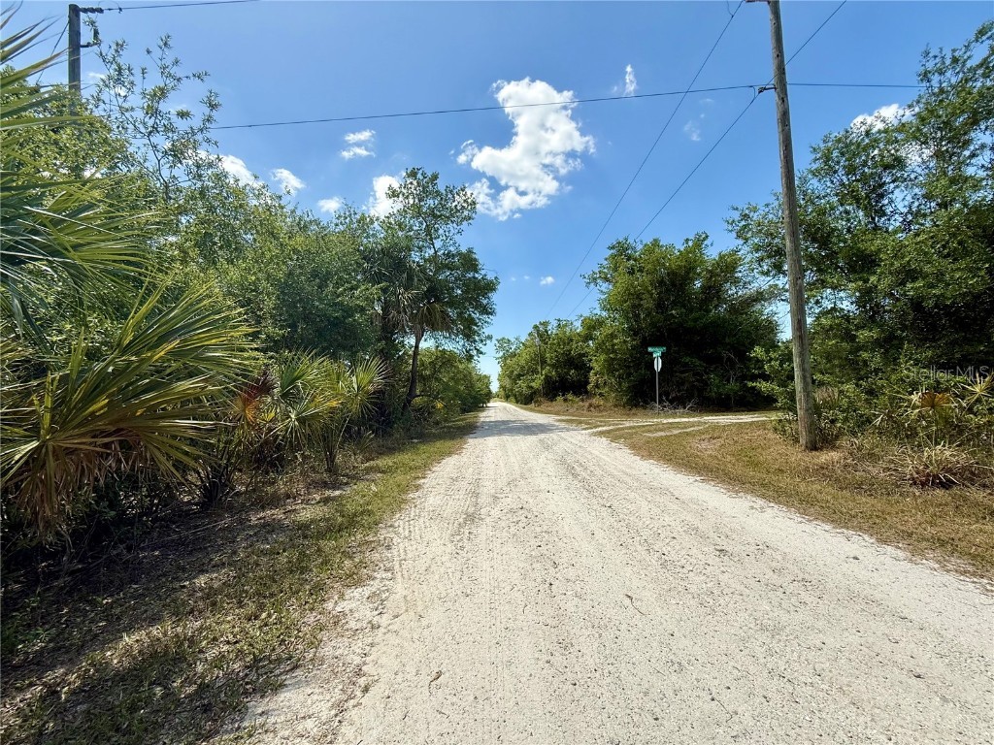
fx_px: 402
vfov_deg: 85.7
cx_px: 497
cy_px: 372
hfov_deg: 102.1
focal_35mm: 14
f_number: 2.2
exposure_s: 1/1795
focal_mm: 2.22
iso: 50
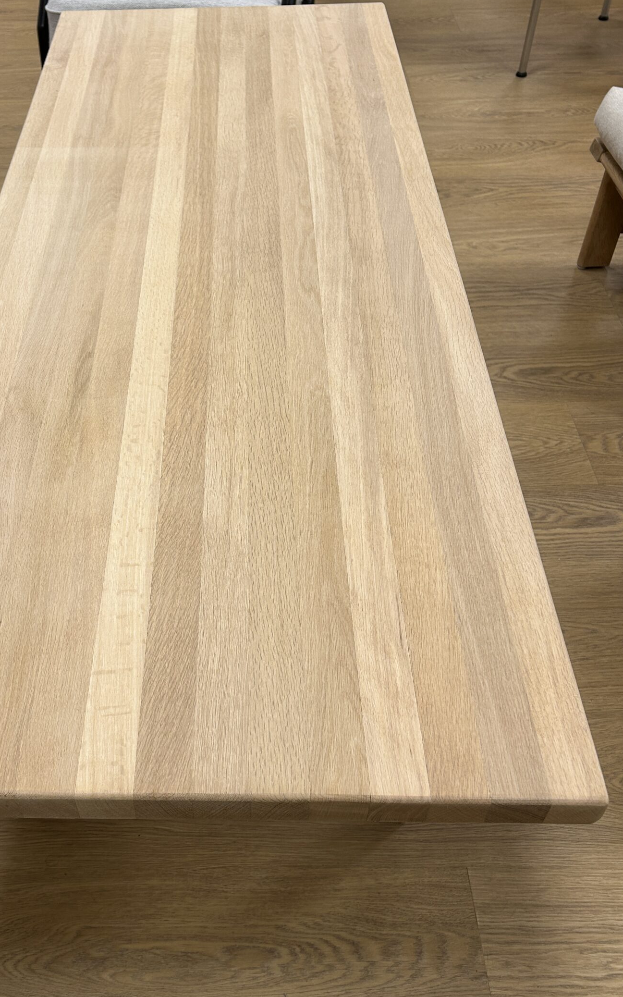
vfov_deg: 56.7
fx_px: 924
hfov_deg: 36.9
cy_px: 516
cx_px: 207
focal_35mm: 34
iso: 40
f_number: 1.5
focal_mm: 5.7
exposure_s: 1/100
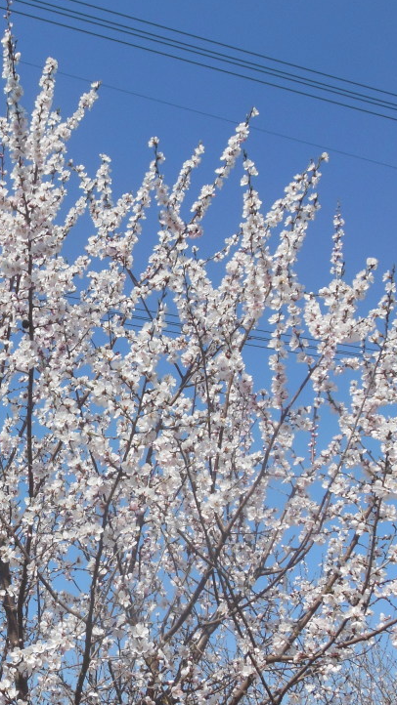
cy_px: 386
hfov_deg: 22.9
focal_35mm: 51
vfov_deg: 40.5
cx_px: 40
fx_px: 955
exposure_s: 1/1500
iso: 125
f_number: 3.5
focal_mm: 6
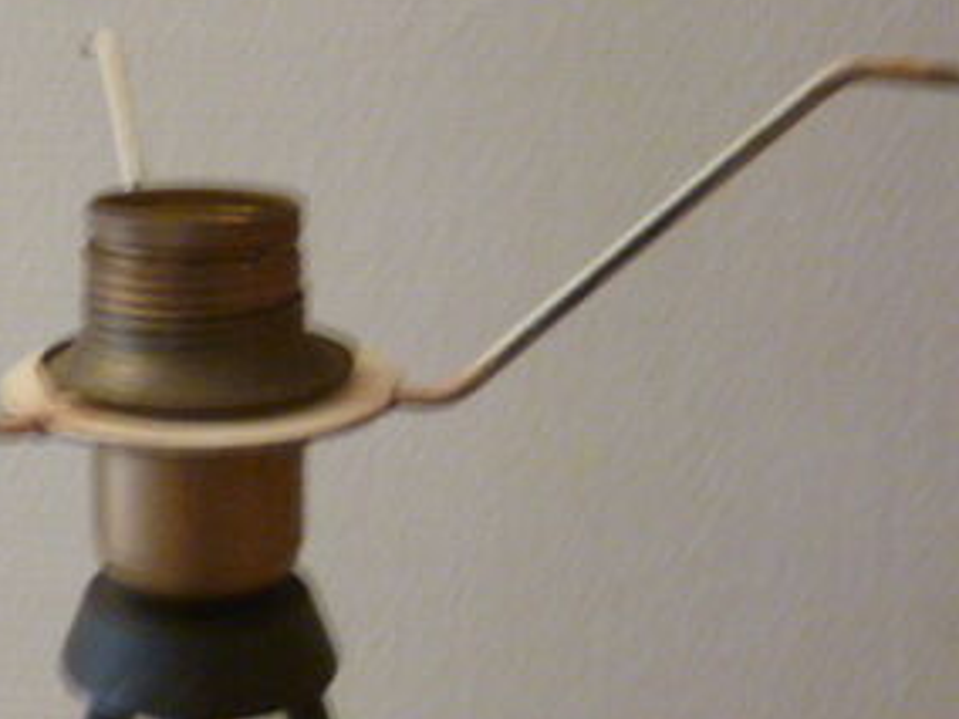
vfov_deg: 27.0
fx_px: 1496
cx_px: 152
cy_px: 324
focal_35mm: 54
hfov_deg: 34.1
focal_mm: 4.3
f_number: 2.5
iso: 400
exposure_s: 1/15
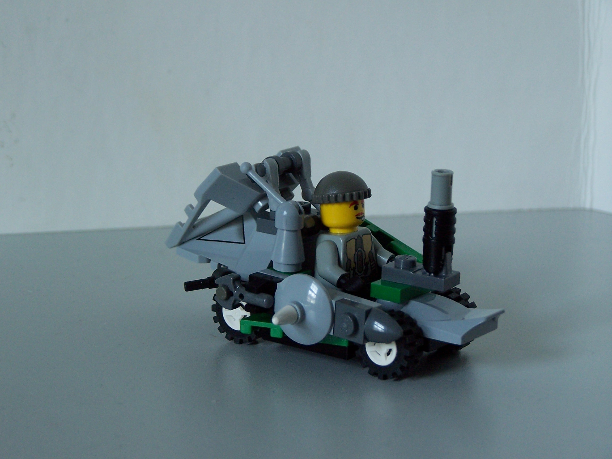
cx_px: 306
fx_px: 1856
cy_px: 230
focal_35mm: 105
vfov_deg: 14.1
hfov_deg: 18.7
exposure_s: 1/15
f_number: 3.2
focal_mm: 17.5
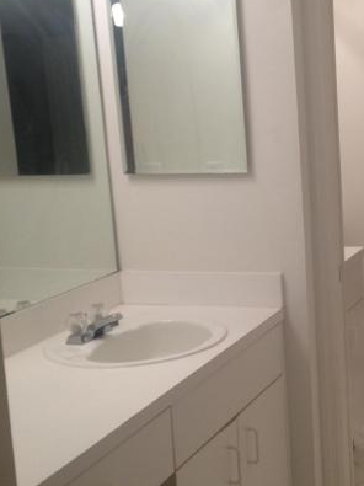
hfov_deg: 21.3
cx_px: 306
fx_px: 954
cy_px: 241
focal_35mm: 68
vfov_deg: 28.6
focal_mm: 4.28
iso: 50
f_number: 2.4
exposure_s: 1/30
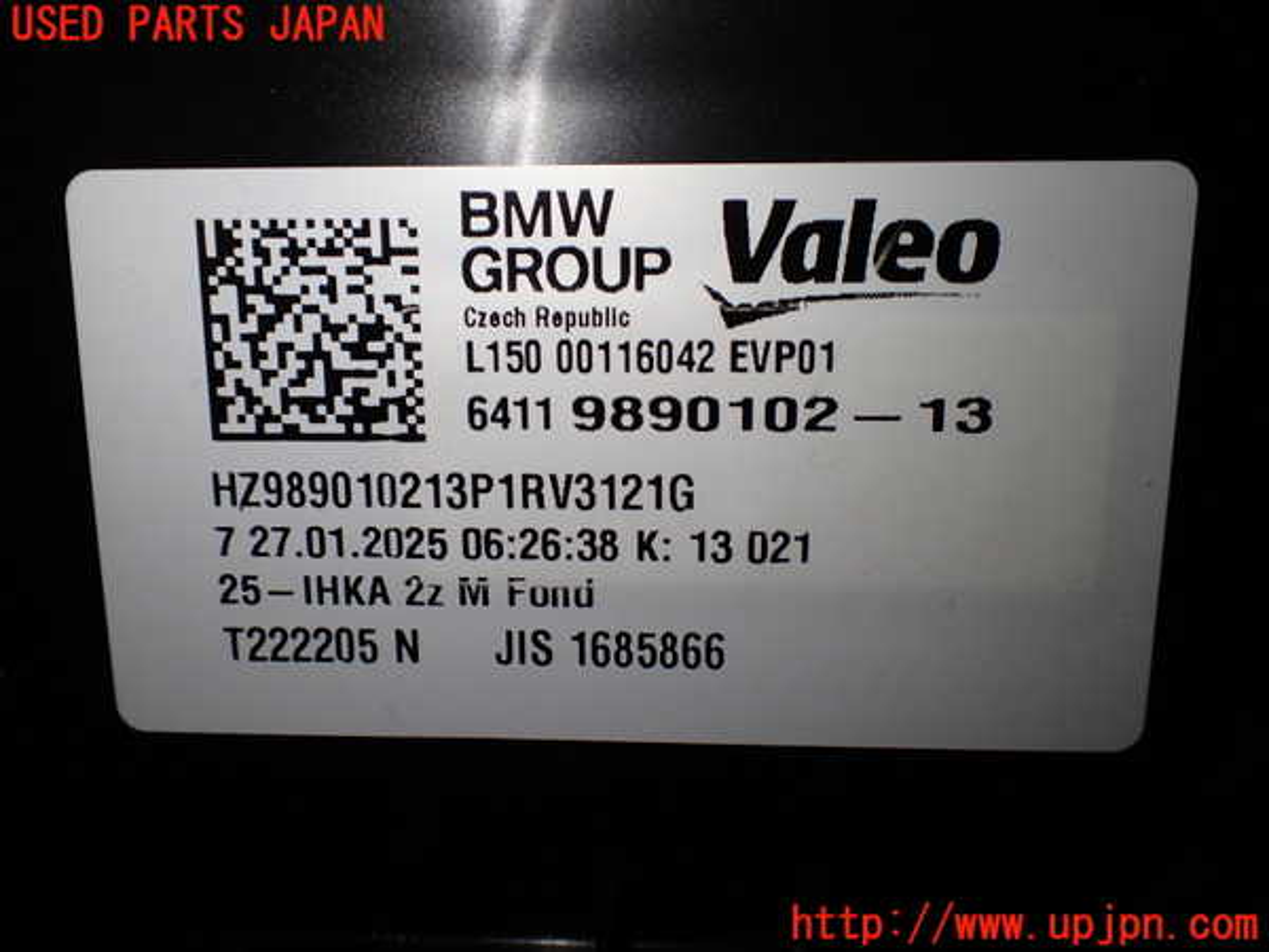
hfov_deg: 60.0
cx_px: 634
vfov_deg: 46.8
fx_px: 1100
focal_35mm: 30
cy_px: 476
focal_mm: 5.4
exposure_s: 1/200
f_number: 2.3
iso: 100
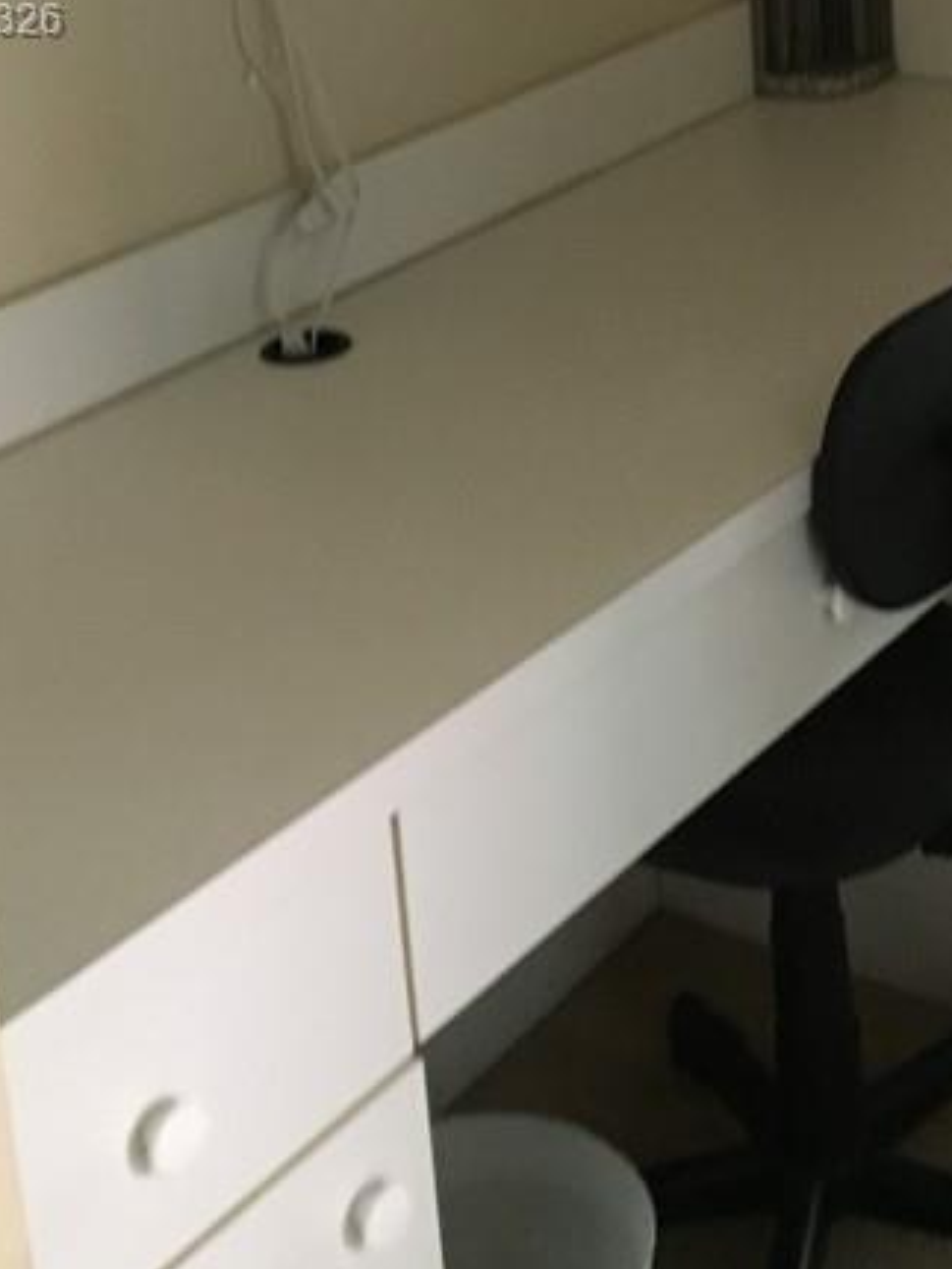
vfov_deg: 26.7
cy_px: 24
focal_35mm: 69
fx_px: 2528
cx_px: 973
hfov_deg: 20.6
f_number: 2.2
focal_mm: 4.15
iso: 200
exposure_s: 1/15
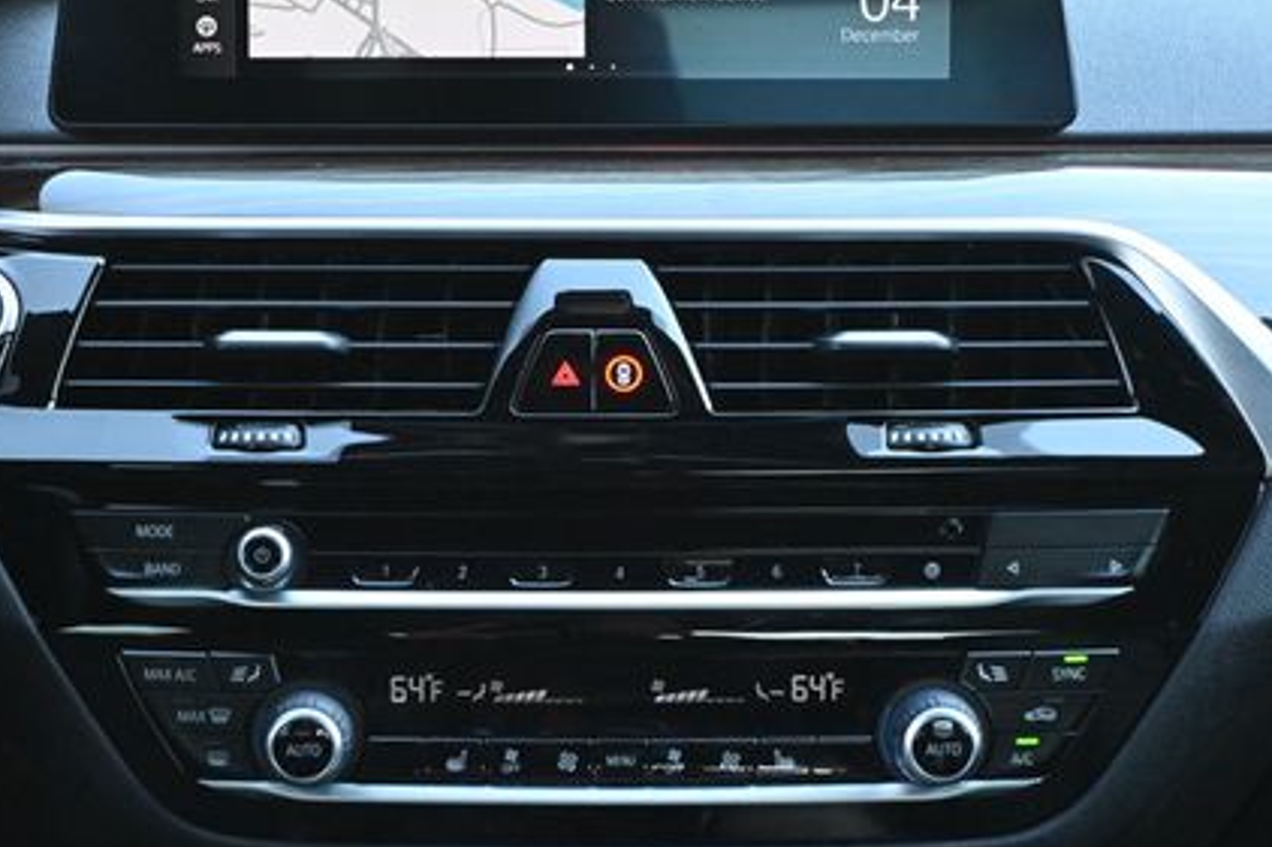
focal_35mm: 89
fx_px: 3135
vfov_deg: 15.4
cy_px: 341
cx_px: 558
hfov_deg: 22.9
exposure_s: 1/125
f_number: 5.6
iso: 2800
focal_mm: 39
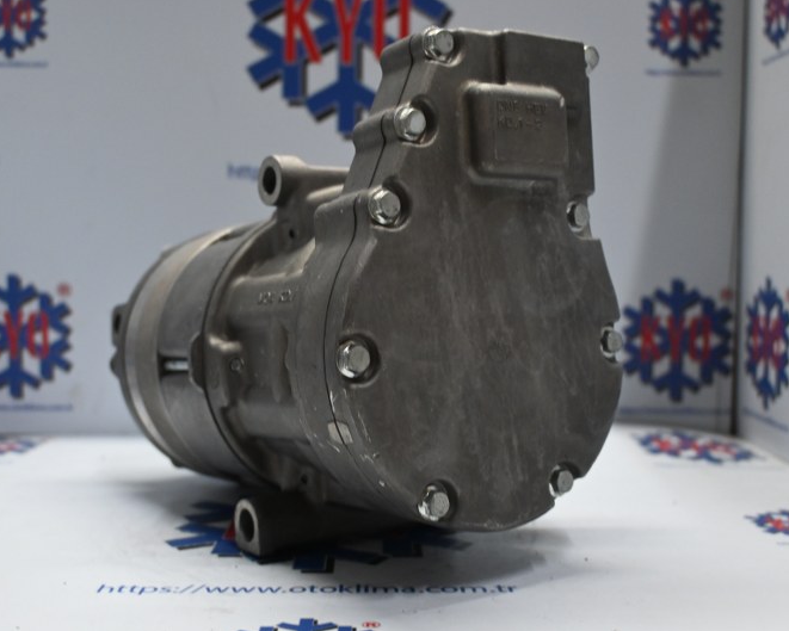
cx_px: 374
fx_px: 994
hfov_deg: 43.3
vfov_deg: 35.2
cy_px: 314
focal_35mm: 43
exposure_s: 1/125
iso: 1250
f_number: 4.2
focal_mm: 25
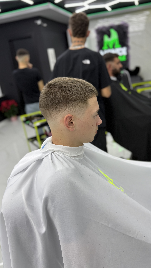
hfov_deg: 42.8
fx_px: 192
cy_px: 132
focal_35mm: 27
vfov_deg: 69.9
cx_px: 87
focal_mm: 6.76
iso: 64
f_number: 1.78
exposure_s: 1/100
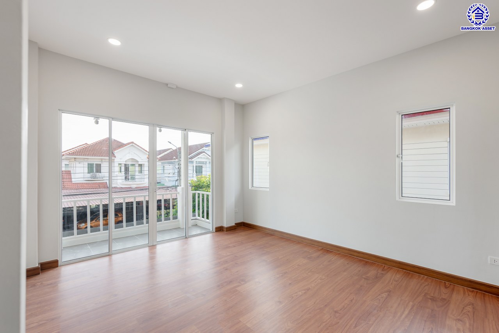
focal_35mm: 16
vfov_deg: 73.8
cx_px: 250
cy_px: 166
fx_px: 222
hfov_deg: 96.7
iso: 100
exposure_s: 1/20
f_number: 5.6
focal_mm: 16
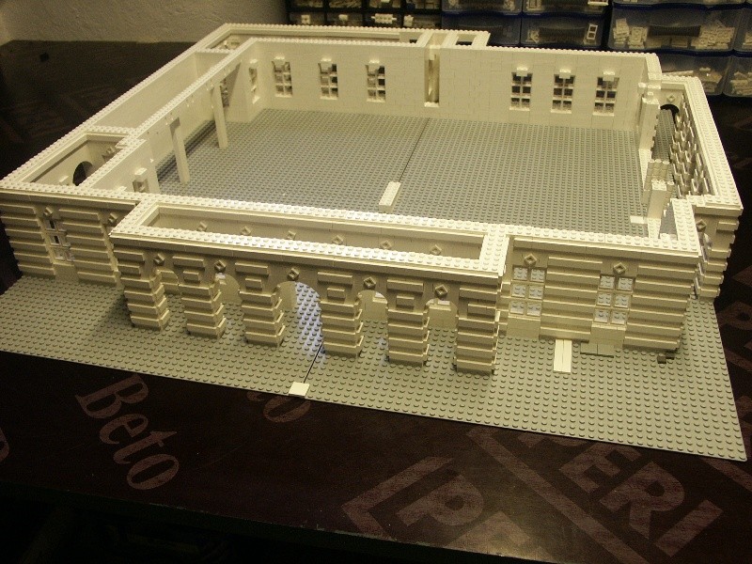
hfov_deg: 55.4
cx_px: 376
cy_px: 282
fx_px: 717
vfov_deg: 42.9
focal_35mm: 33
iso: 160
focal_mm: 8.57
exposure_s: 1/45
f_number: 2.8
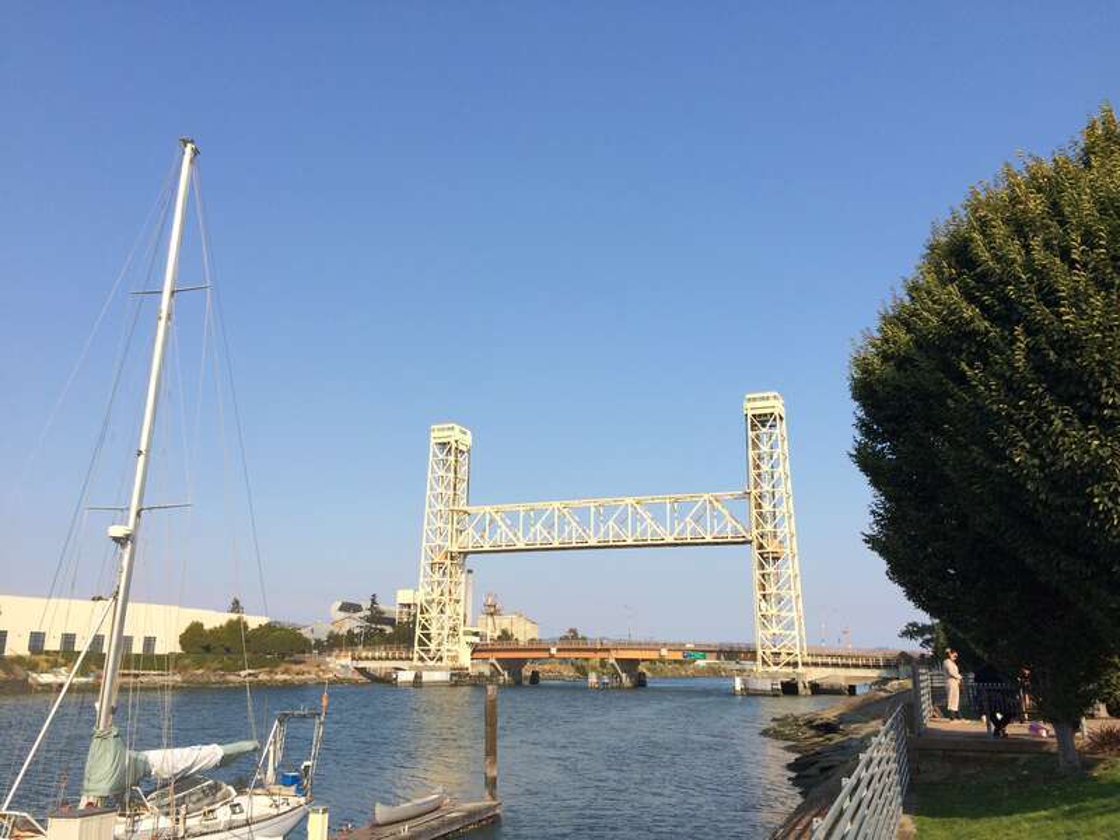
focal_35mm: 29
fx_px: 938
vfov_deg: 48.2
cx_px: 560
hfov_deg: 61.7
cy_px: 420
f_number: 2.2
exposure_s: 1/2053
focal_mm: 4.15
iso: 32
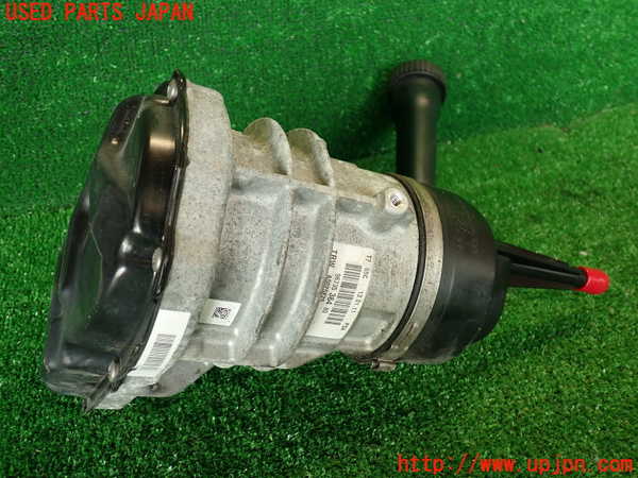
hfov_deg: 56.8
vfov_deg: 44.2
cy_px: 239
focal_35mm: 32
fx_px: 590
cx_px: 319
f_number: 2.4
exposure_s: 1/50
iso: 200
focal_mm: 5.79
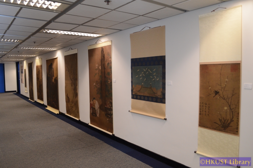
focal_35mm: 27
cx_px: 126
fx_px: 190
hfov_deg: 67.4
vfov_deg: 47.8
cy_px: 84
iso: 800
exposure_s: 1/80
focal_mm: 18
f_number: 4.5
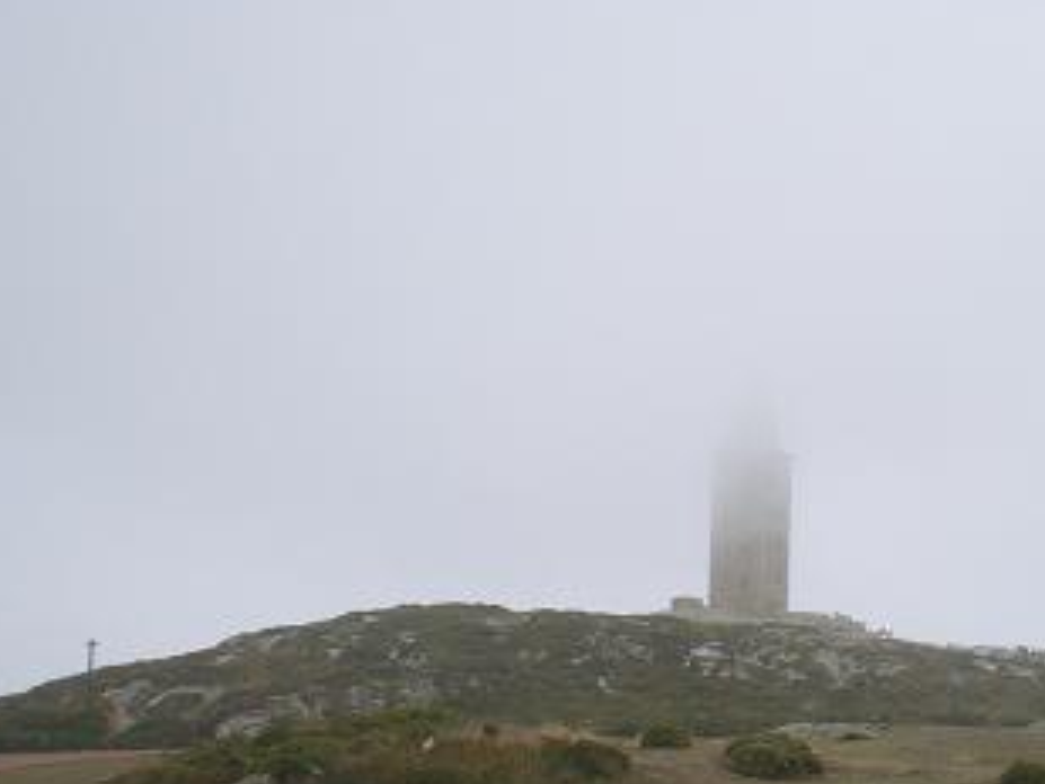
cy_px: 632
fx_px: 1963
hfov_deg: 29.4
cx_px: 758
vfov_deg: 22.3
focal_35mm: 65
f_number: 4.6
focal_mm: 6.3
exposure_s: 1/320
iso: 64
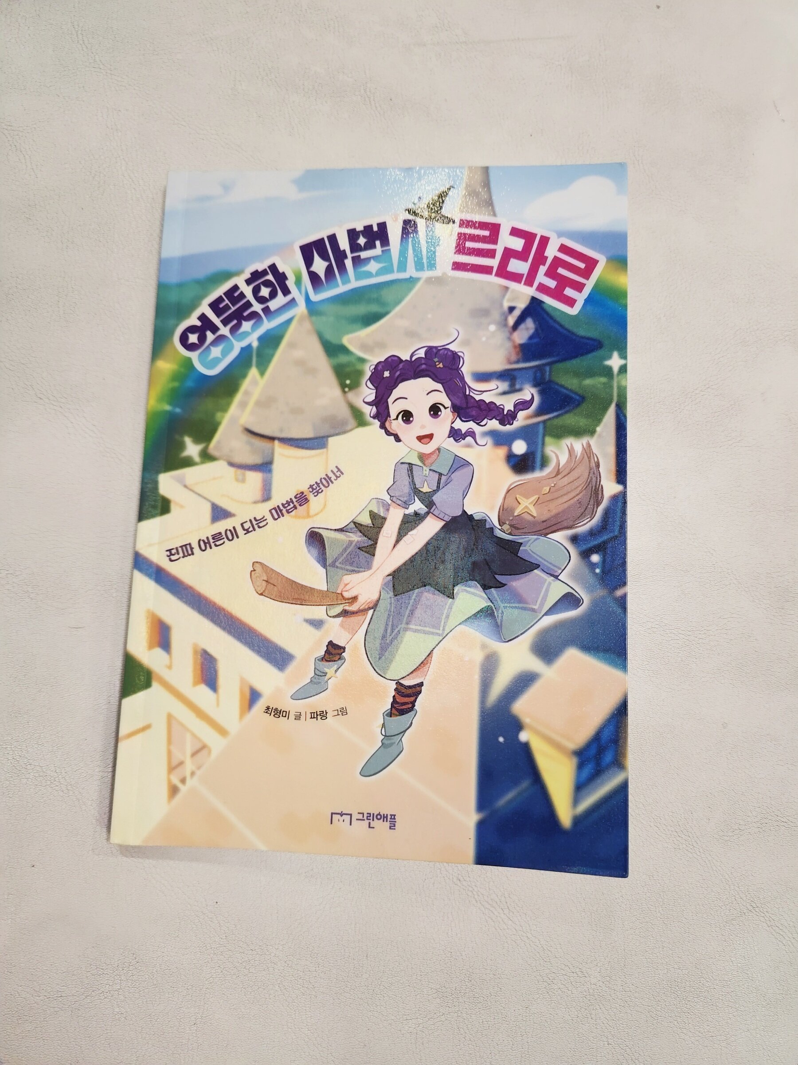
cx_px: 399
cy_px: 532
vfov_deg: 73.9
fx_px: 707
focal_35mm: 23
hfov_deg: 58.9
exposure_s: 1/120
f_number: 1.8
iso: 100
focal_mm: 5.4
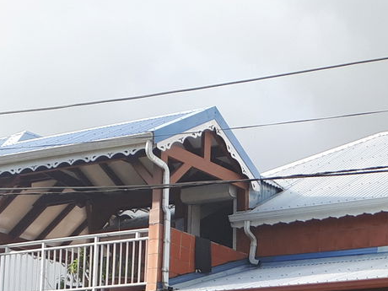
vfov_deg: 14.7
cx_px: 466
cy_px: 422
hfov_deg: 19.6
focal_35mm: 94
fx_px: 1054
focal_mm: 3.6
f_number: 1.9
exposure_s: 1/613
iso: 40
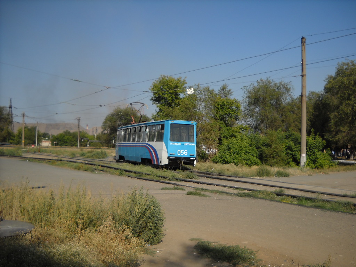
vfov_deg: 35.1
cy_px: 134
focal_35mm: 41
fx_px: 422
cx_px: 178
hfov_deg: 45.8
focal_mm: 6.72
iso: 64
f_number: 5.5
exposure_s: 1/419
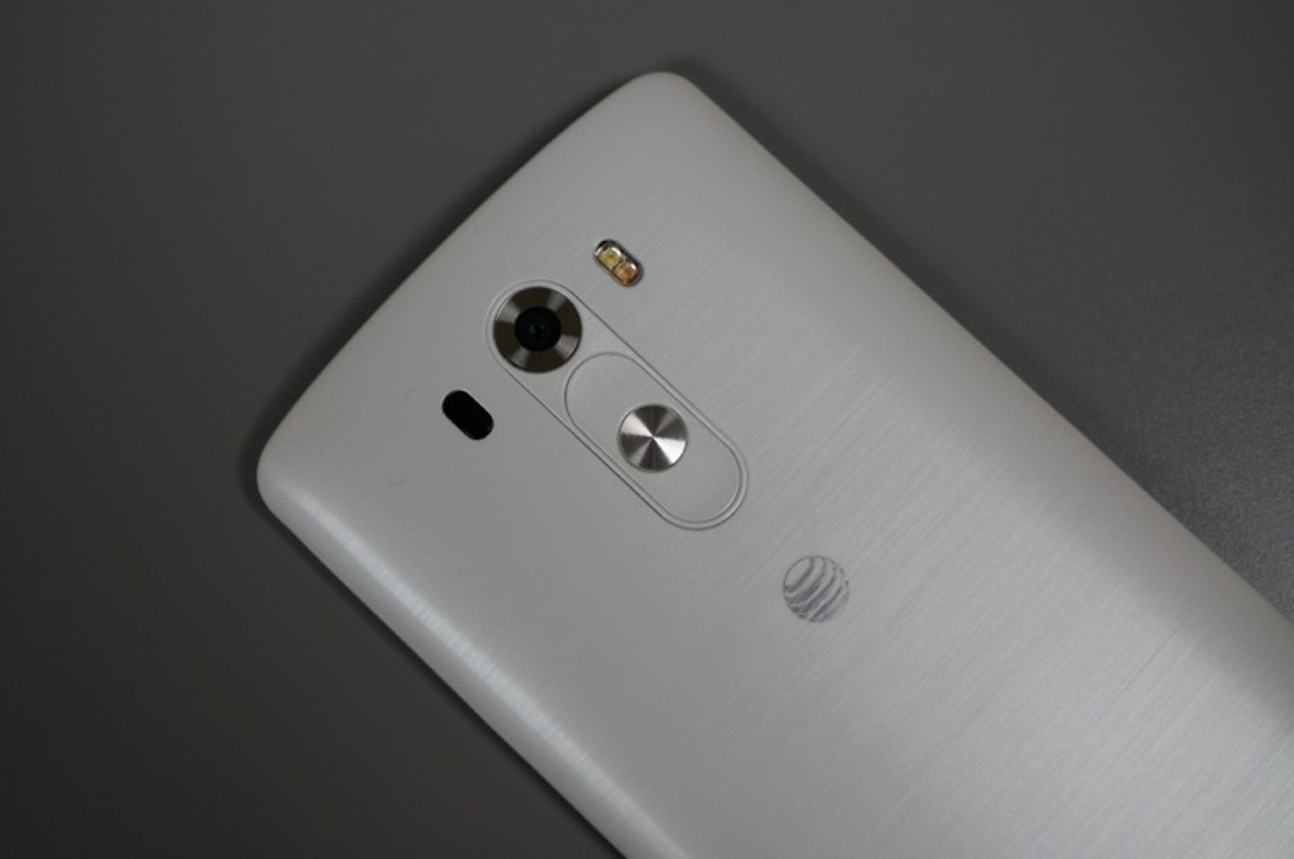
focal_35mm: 45
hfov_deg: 43.7
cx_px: 647
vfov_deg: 29.8
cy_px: 430
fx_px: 1615
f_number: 5
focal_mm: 30
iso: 200
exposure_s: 1/60
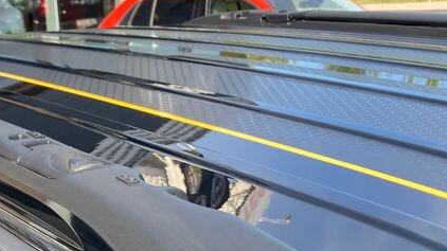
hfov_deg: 27.9
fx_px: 877
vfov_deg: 15.8
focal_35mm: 74
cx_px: 75
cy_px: 280
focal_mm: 3.99
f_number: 1.8
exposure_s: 1/328
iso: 32
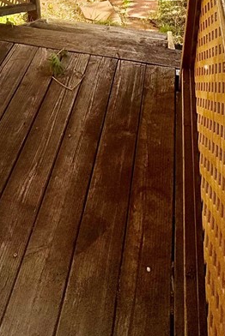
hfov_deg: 34.9
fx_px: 356
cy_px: -93
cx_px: 80
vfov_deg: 35.7
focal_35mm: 38
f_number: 2.2
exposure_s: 1/1420
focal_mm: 2.22
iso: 50
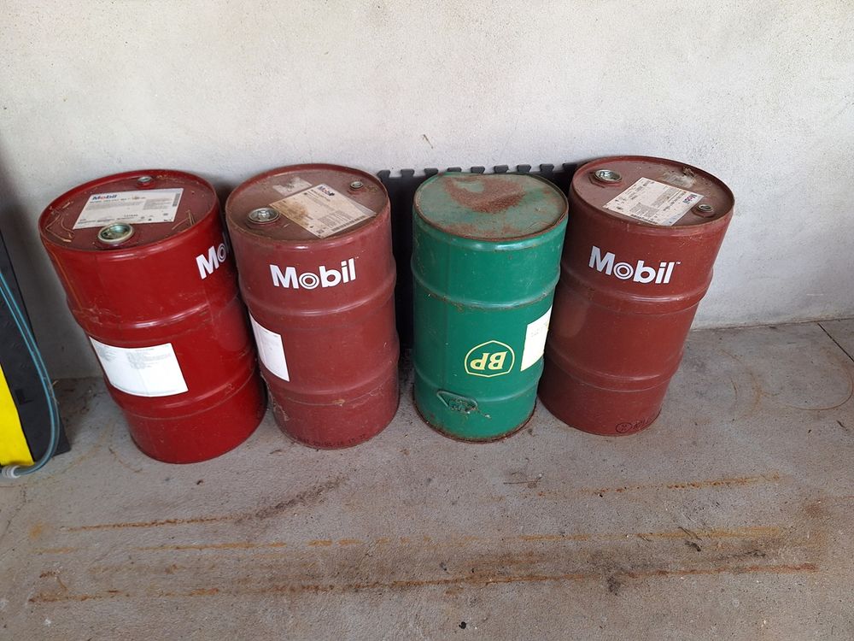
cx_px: 427
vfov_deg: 58.9
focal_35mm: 23
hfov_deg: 73.9
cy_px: 320
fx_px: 567
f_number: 1.8
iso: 40
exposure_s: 1/167
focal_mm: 5.54
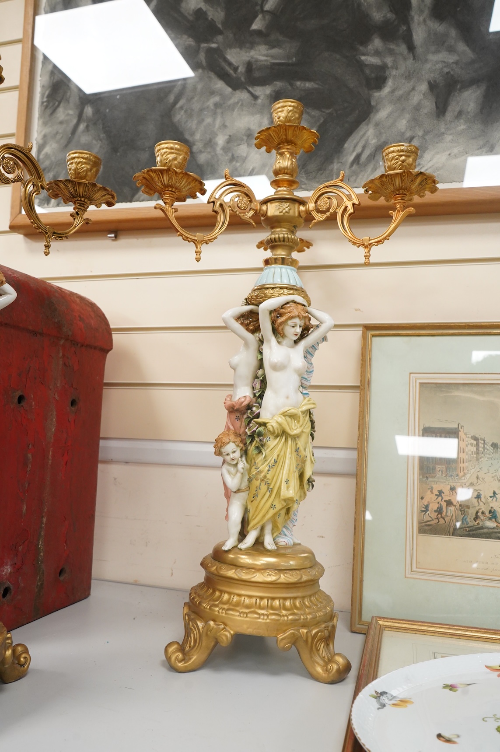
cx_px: 250
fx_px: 584
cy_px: 376
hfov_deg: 46.3
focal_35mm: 28
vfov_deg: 65.5
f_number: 7.1
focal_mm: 28
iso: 3200
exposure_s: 1/100
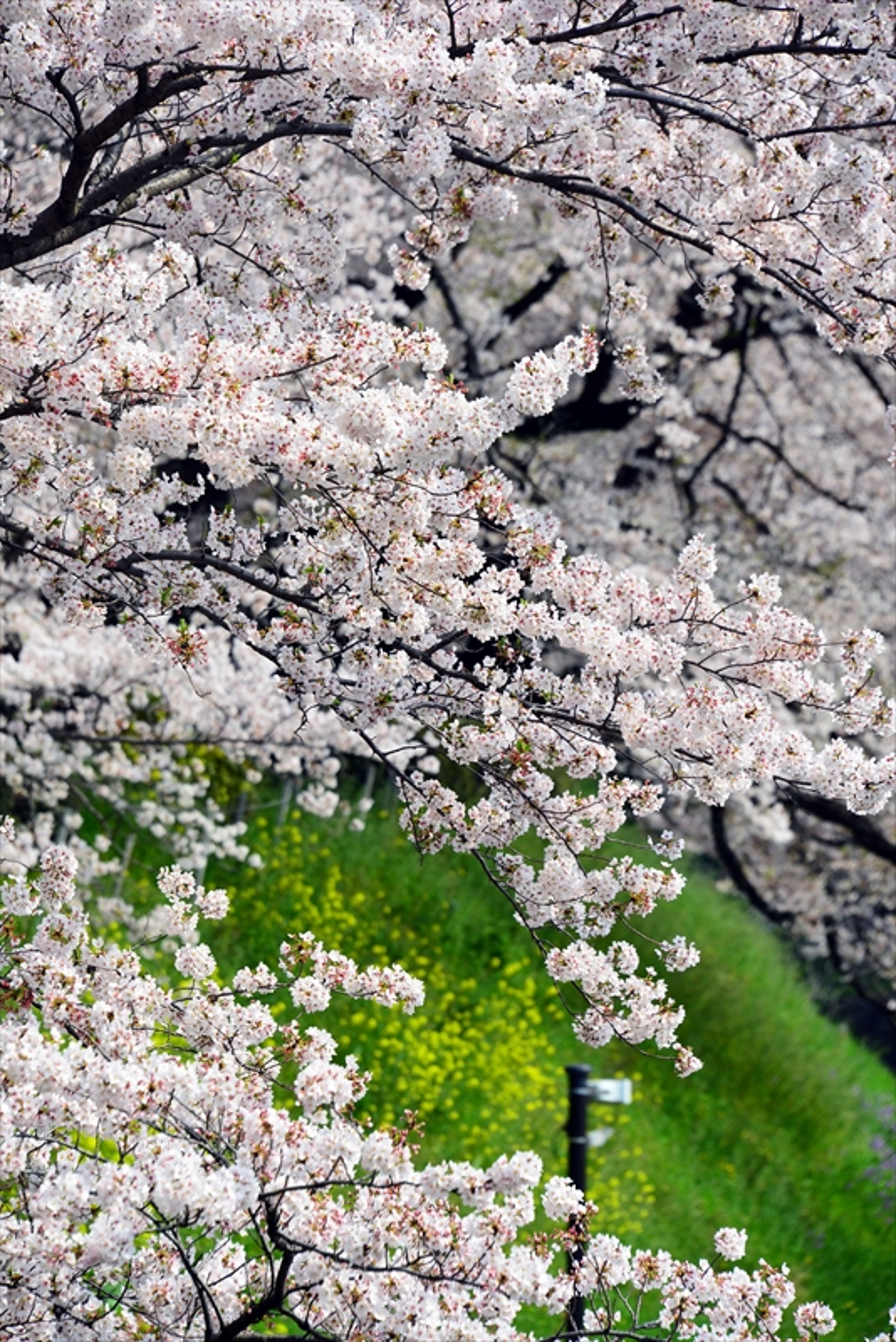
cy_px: 671
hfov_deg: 6.0
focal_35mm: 230
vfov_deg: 8.9
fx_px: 8579
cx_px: 448
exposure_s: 1/320
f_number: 9
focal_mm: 230
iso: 200
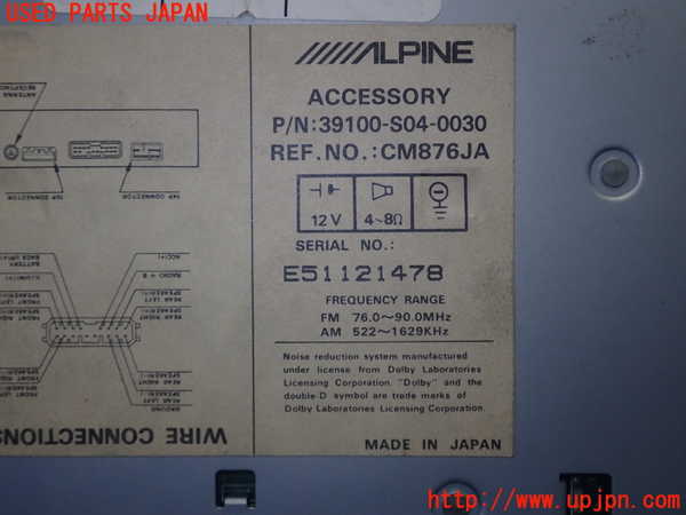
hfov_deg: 45.8
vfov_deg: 35.1
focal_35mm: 41
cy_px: 258
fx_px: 813
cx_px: 343
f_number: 2.8
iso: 100
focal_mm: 7.31
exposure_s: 1/100
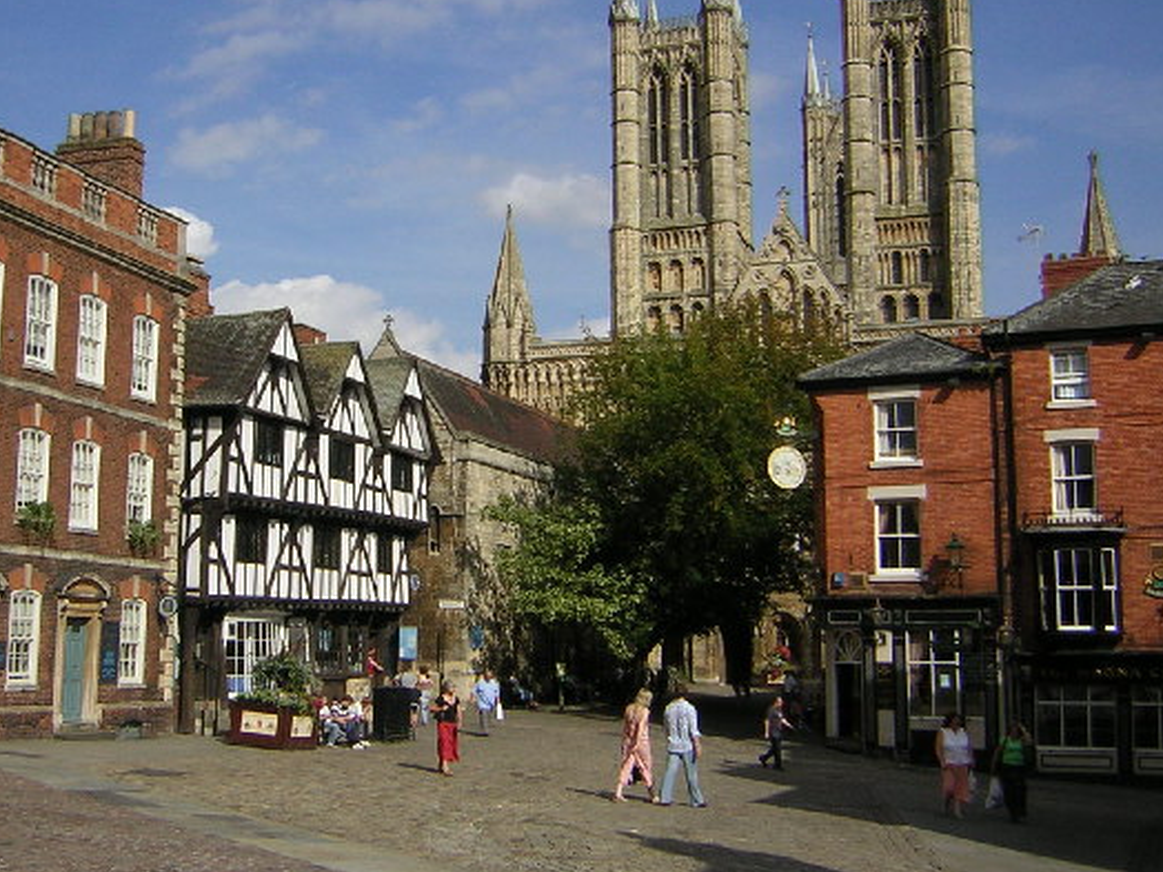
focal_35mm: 44
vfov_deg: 32.9
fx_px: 1478
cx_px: 488
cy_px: 395
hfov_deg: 42.8
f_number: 5.2
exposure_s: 1/654
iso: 50
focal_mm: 4.7
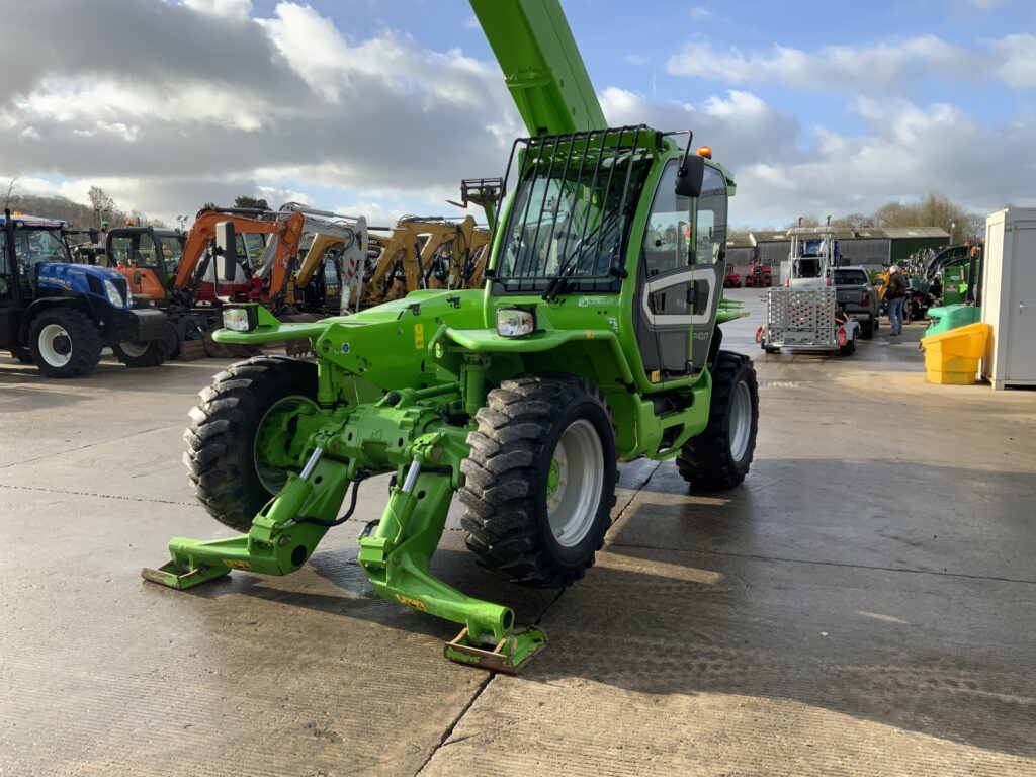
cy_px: 388
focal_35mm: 29
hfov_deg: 61.7
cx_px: 518
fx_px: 868
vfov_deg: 48.2
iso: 16
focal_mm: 3
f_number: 1.8
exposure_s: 1/1035
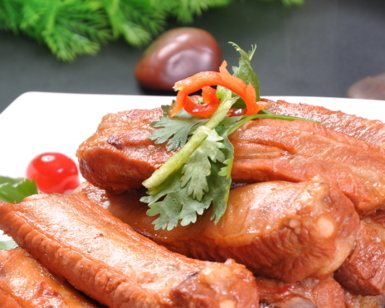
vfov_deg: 4.7
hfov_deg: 5.9
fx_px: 3714
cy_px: 247
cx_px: 268
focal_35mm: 326
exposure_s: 1/125
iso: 200
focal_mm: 105
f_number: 8
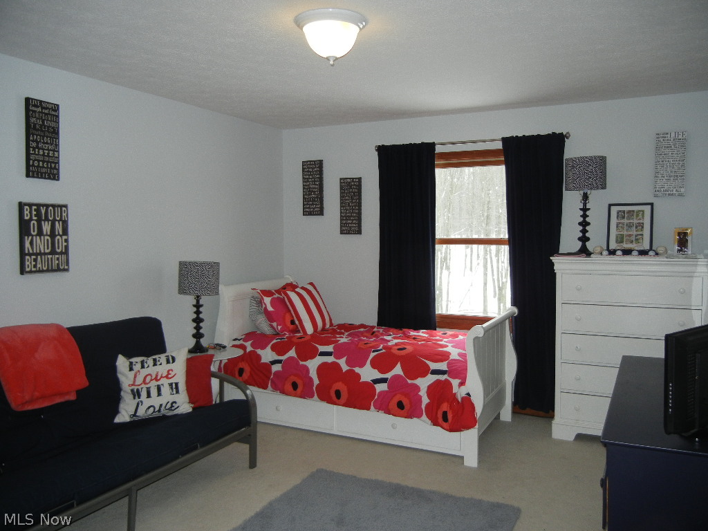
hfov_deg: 60.0
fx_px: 614
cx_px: 354
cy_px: 266
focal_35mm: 30
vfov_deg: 46.8
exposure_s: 1/30
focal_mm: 5.4
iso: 200
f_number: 3.5
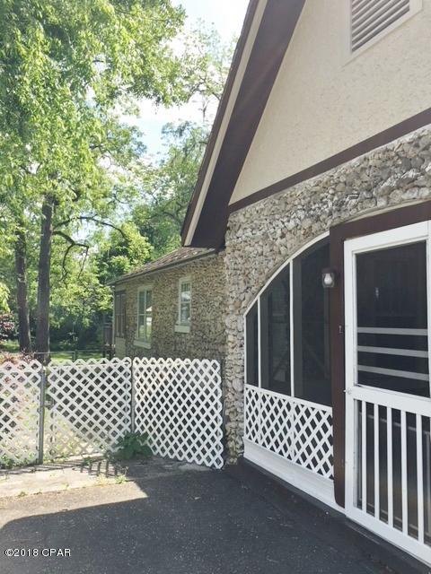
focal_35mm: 29
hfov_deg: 48.2
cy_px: 287
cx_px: 216
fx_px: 481
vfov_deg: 61.7
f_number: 2.2
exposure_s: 1/818
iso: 25
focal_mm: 4.15
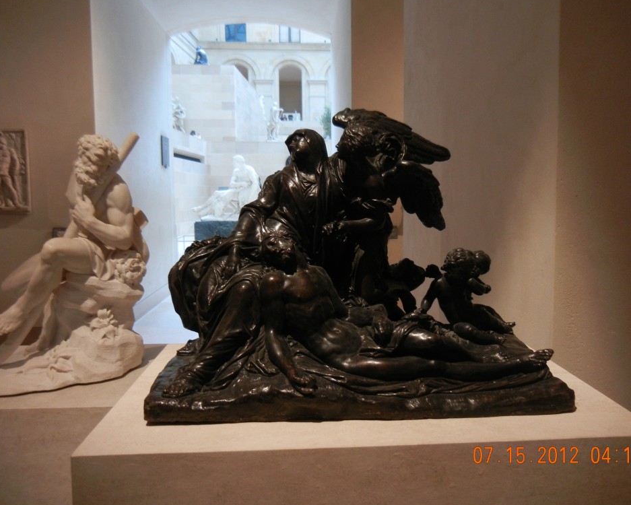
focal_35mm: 32
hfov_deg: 55.6
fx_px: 598
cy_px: 250
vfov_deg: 45.8
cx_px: 340
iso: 400
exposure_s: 1/21.6
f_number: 3.5
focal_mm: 5.4
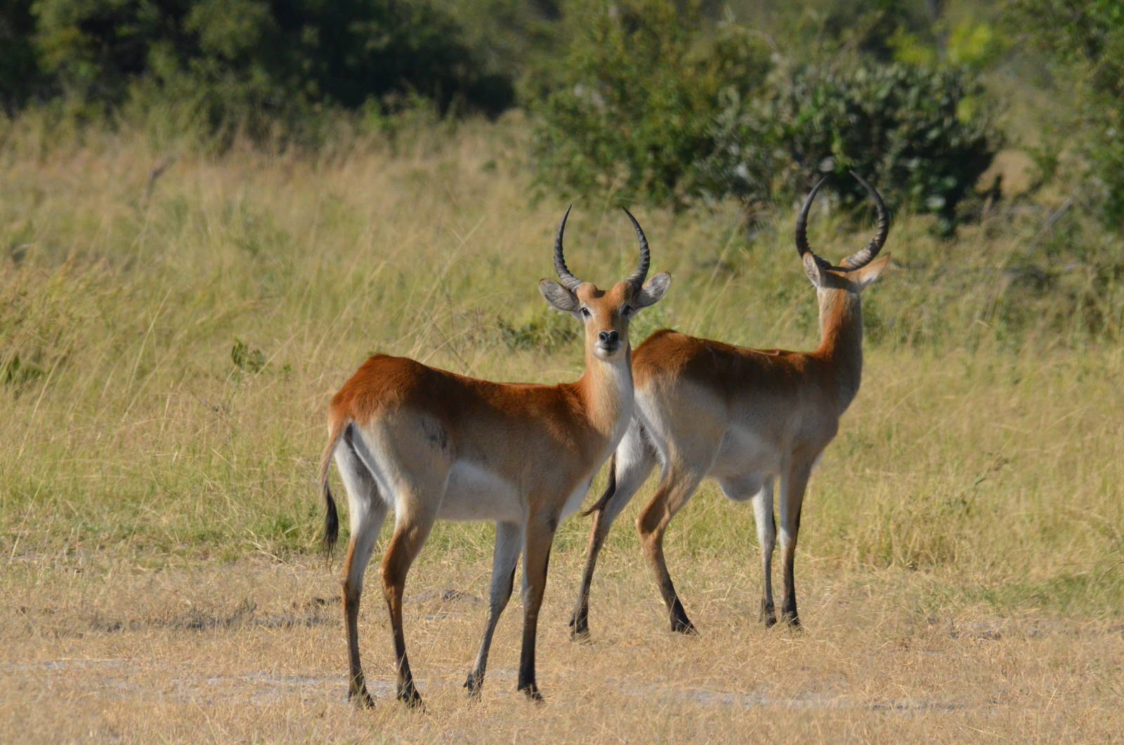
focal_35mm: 750
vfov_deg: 1.8
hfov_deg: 2.8
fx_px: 23370
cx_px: 562
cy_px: 372
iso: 2500
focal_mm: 500
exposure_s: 1/3200
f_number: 14
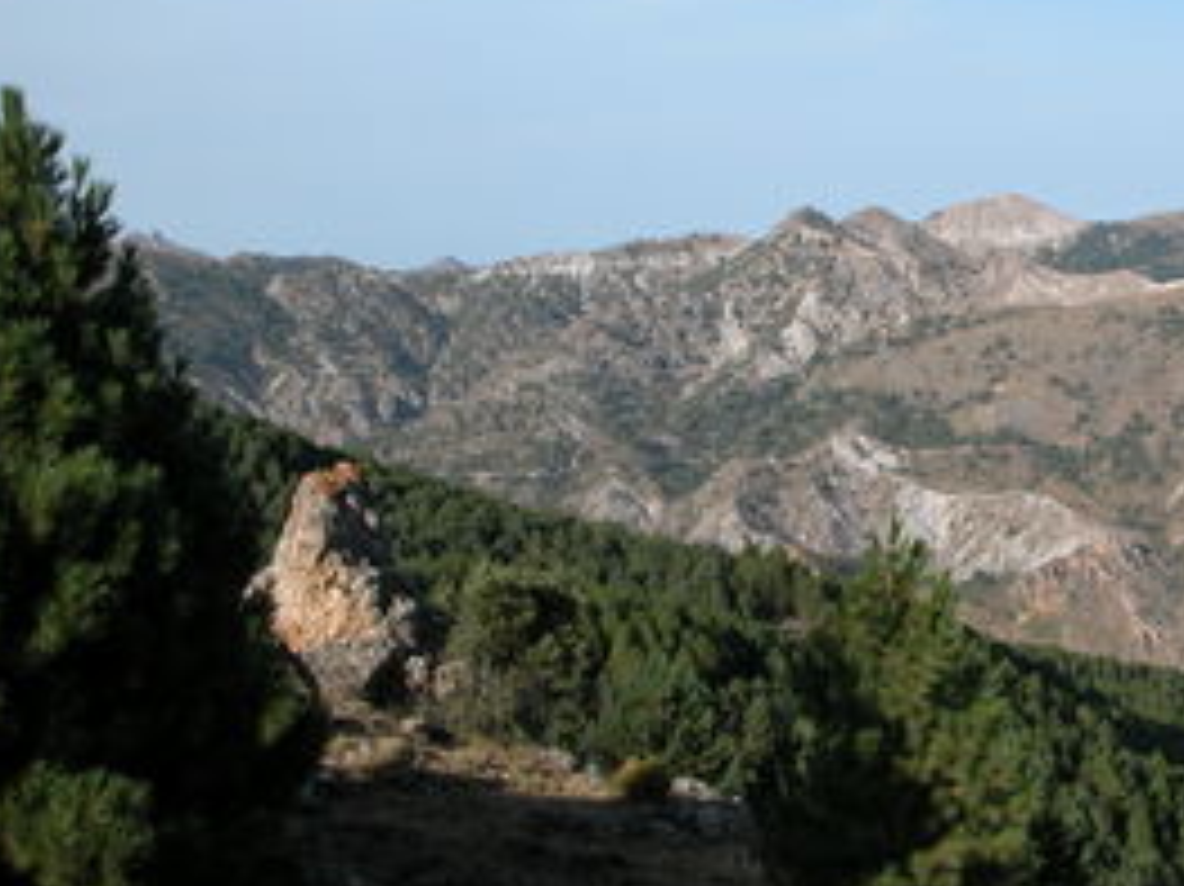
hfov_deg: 25.6
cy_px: 283
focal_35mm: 76
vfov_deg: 19.3
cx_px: 770
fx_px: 2598
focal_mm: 12.7
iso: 100
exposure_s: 1/304
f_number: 6.8
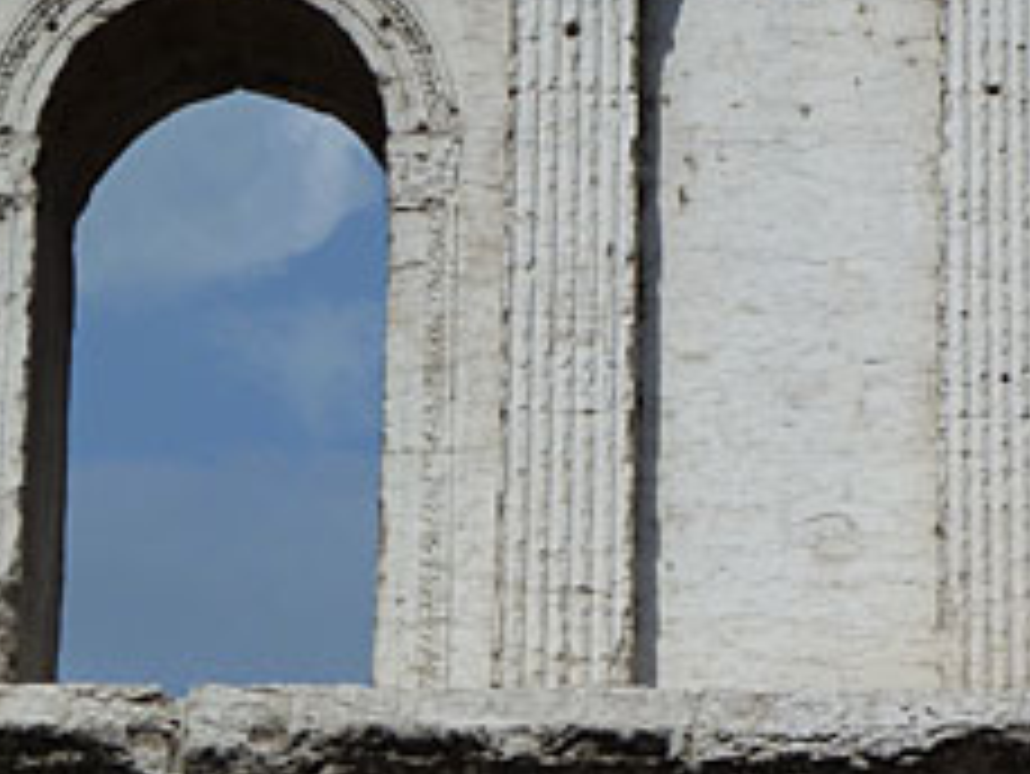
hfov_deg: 7.3
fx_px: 8098
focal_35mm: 272
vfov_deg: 5.5
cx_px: 774
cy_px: 189
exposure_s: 1/800
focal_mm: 17
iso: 80
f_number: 5.6
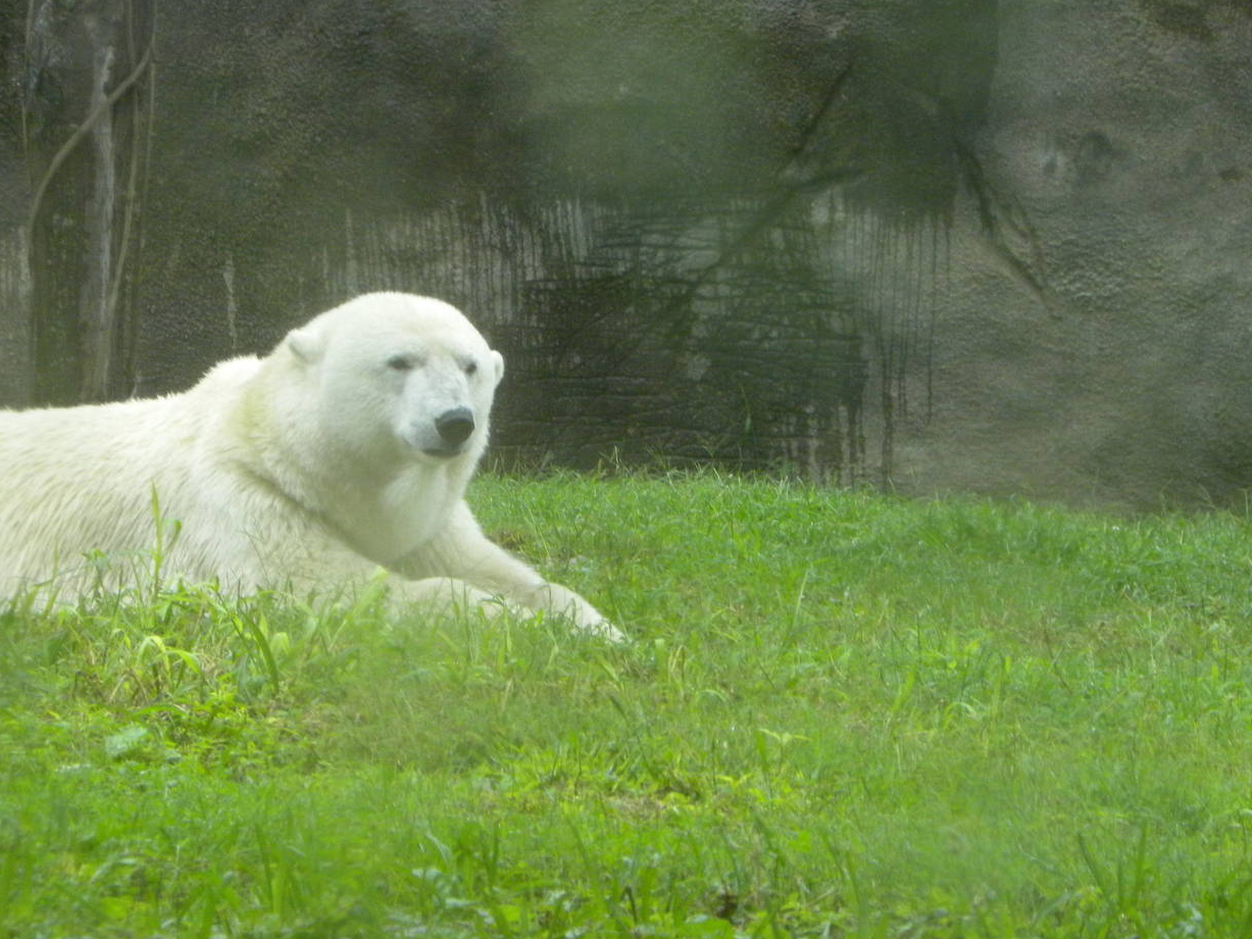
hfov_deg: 6.2
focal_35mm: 322
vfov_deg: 4.6
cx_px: 557
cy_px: 477
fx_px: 11645
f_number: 4.5
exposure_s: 1/77.7
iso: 274
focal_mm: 44
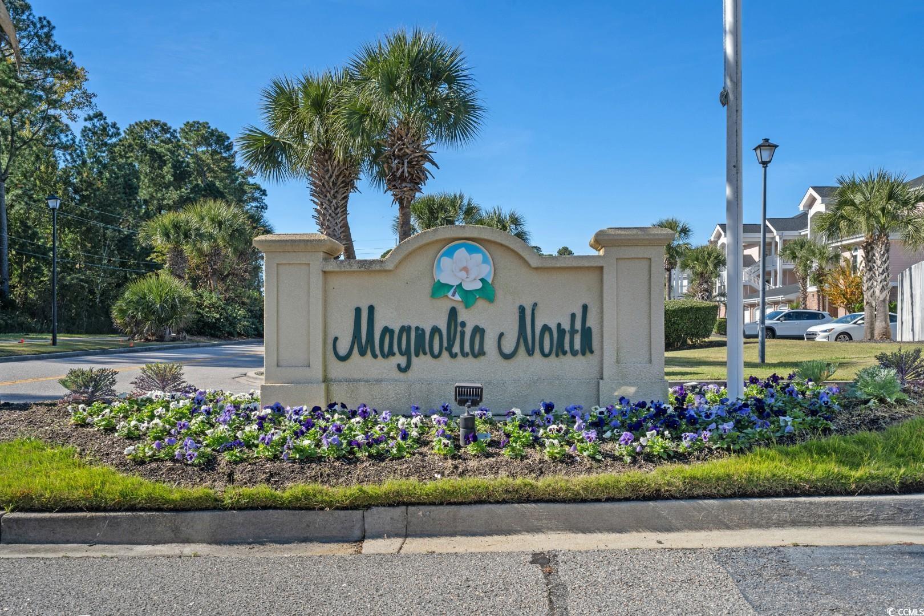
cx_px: 462
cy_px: 308
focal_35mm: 35
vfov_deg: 37.9
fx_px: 898
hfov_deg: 54.4
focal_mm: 35
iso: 250
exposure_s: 1/60
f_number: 8
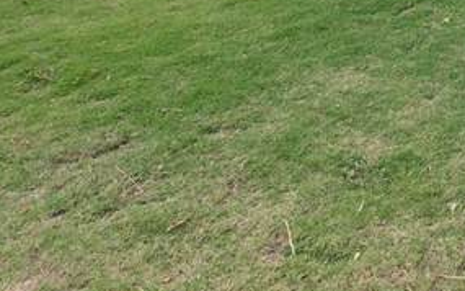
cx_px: 744
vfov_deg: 15.8
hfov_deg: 23.5
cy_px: -295
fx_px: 811
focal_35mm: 64
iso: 400
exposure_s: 1/320
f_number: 9
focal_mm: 14
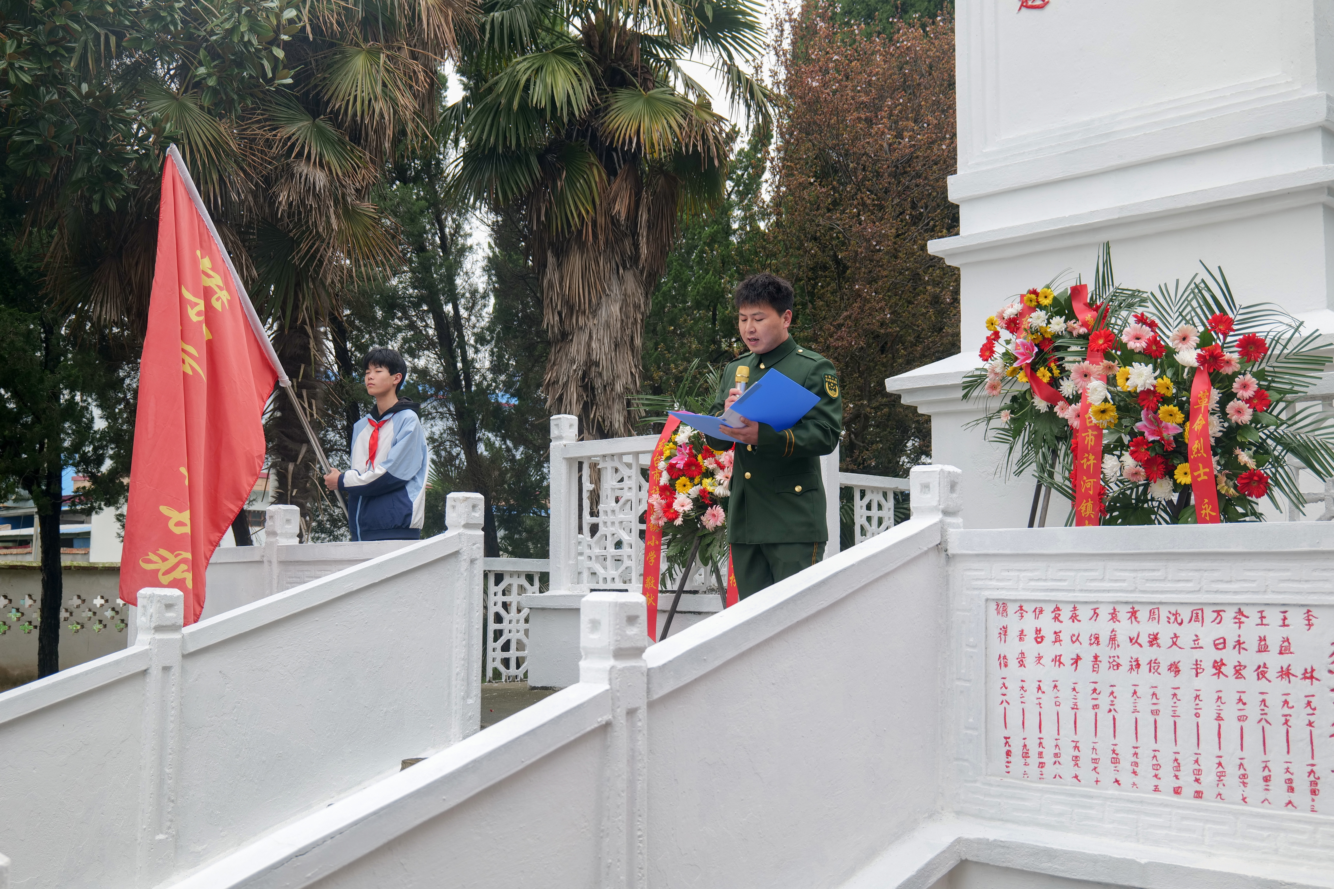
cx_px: 667
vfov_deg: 34.2
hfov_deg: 49.6
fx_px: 1445
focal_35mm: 39
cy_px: 444
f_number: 4.7
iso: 200
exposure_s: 1/100
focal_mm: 39
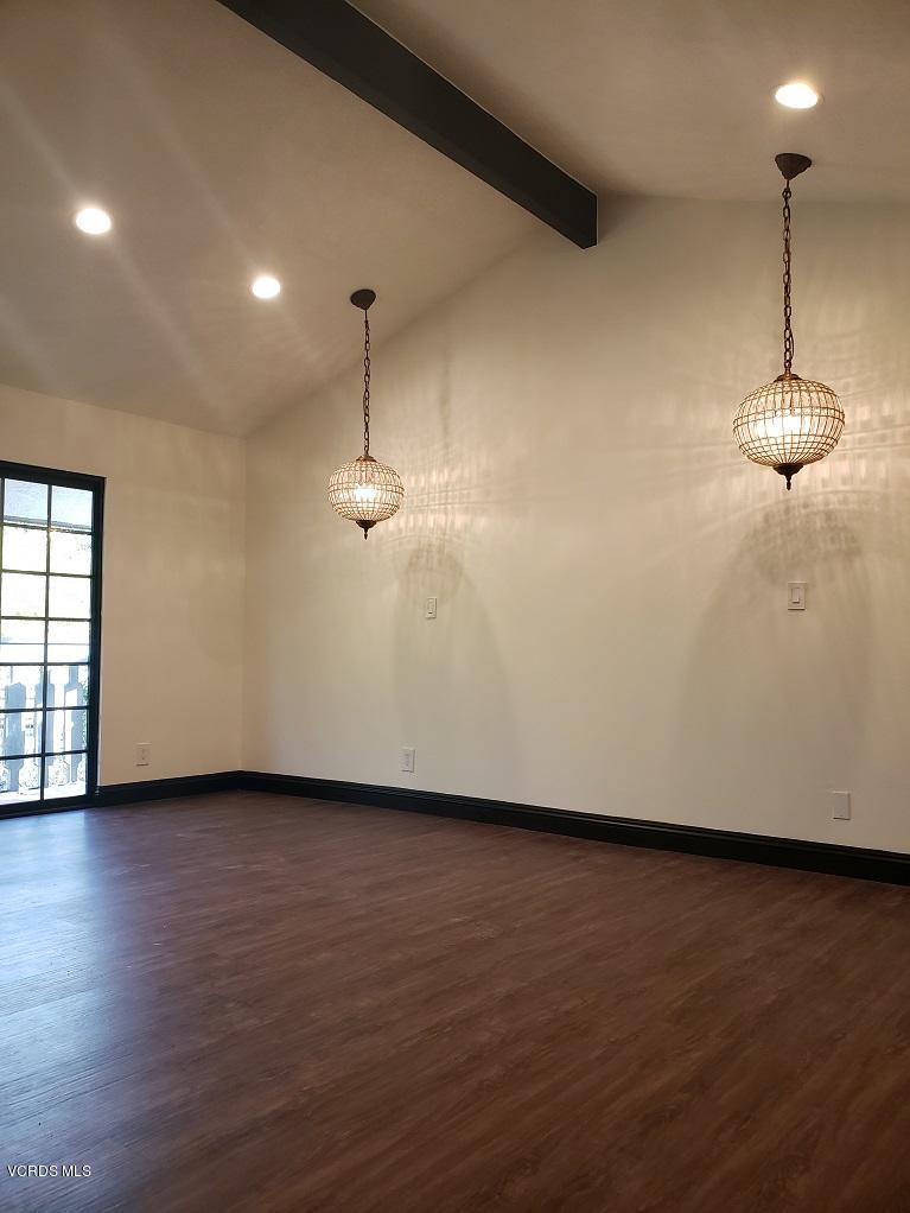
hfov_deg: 53.1
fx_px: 911
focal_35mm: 26
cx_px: 455
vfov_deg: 67.3
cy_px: 606
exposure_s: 1/60
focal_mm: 4.3
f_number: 2.4
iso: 200
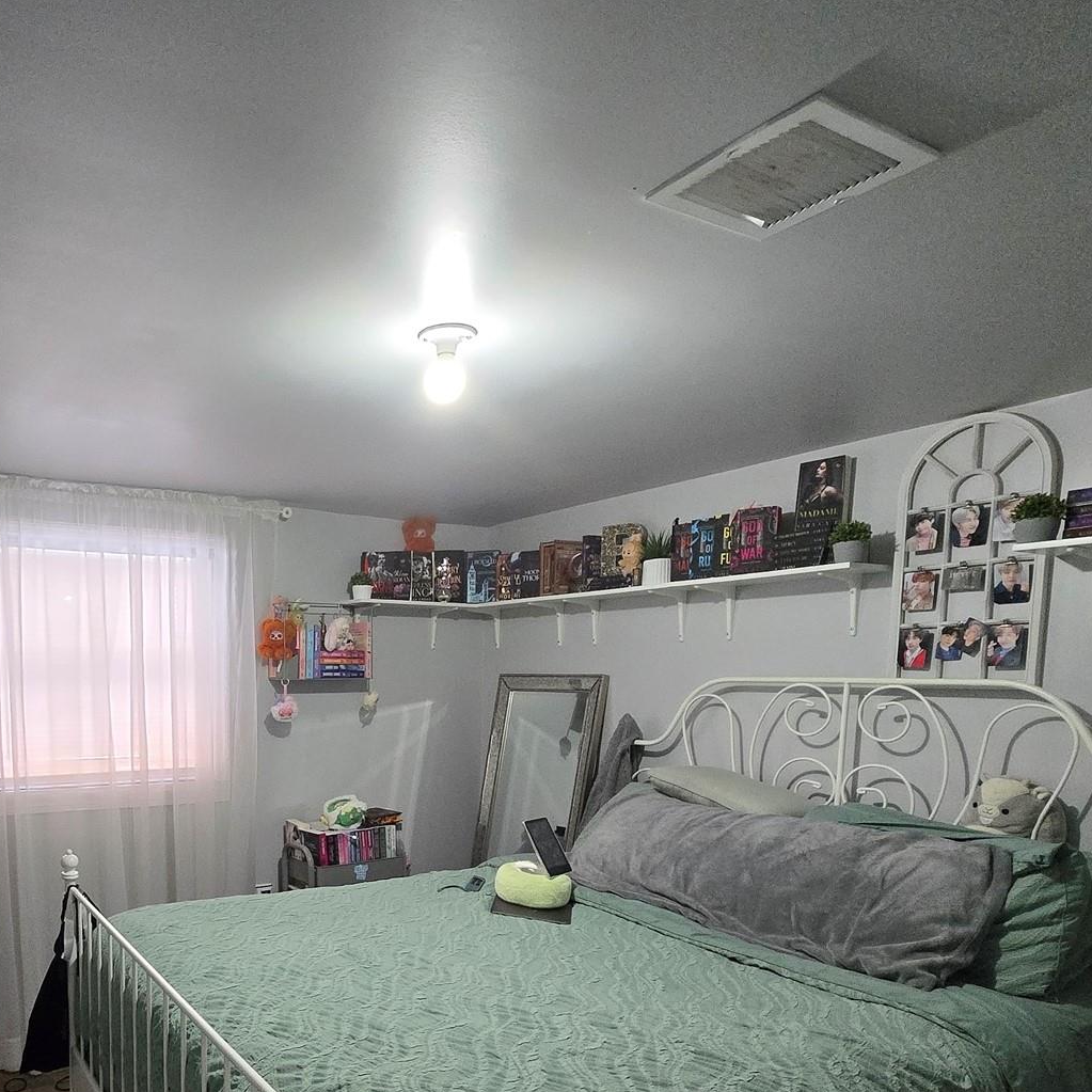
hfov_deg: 63.8
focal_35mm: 23
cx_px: 291
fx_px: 821
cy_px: 779
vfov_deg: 64.4
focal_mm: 1.7
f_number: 2.2
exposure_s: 1/60
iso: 640
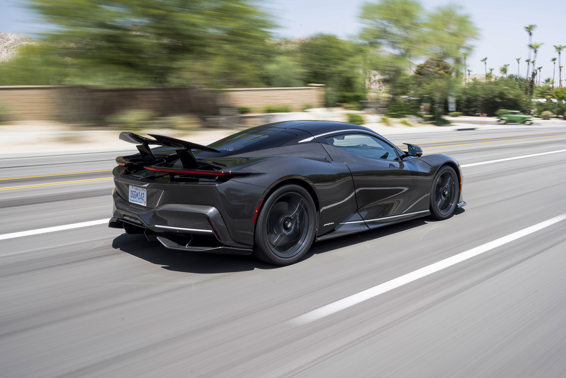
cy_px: 189
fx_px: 503
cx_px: 283
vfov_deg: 41.1
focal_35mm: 32
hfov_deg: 58.7
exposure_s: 1/13
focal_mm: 32
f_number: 14
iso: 31
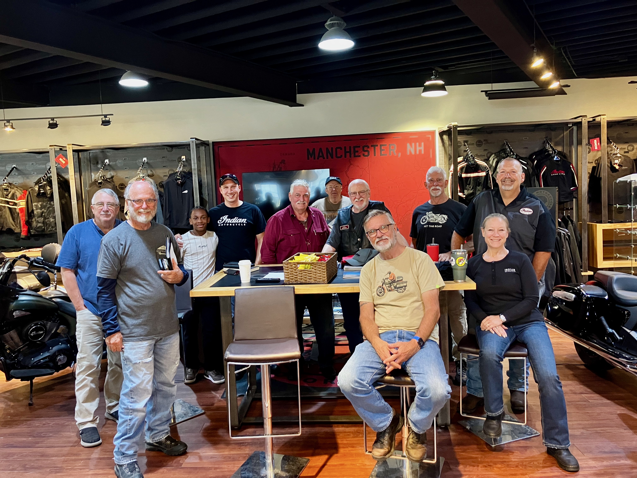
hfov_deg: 63.4
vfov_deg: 49.7
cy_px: 239
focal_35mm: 28
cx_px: 318
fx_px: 515
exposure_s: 1/60
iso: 320
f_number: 1.8
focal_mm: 3.99
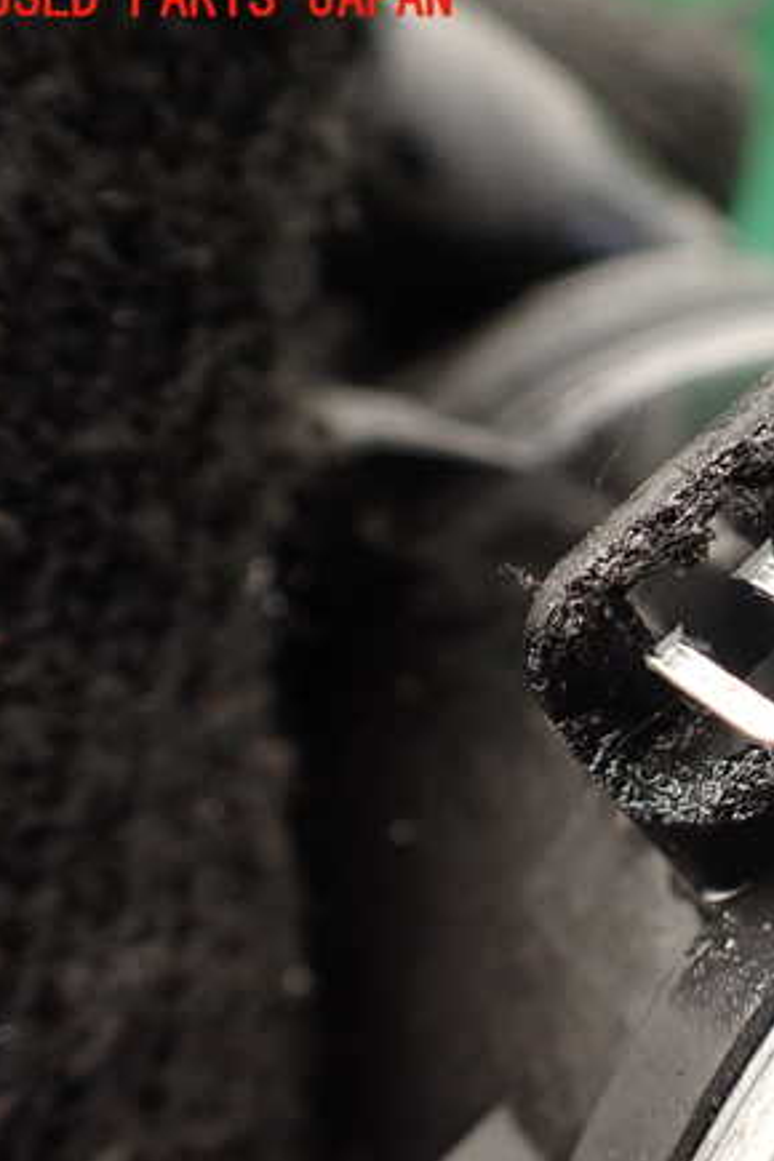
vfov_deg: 45.4
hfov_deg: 29.2
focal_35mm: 43
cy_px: 566
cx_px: 769
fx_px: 1387
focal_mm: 5.4
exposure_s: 1/125
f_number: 2.3
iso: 320
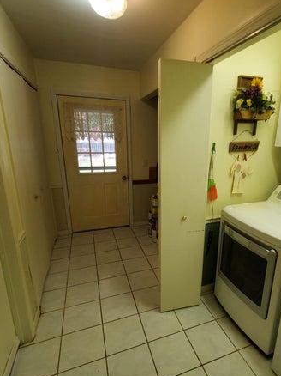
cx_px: 176
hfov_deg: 67.5
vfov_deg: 84.7
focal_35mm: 19
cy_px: 196
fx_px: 206
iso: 100
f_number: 2.2
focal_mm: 1.8
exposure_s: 1/60
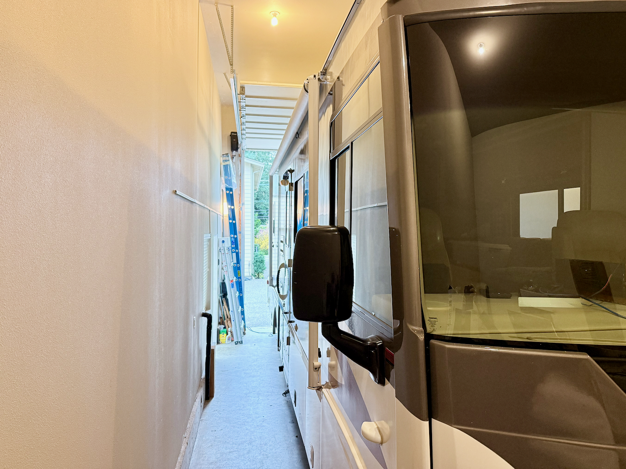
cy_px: 234
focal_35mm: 24
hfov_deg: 71.6
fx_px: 434
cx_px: 313
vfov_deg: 56.8
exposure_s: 1/60
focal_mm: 6.76
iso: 250
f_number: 1.78
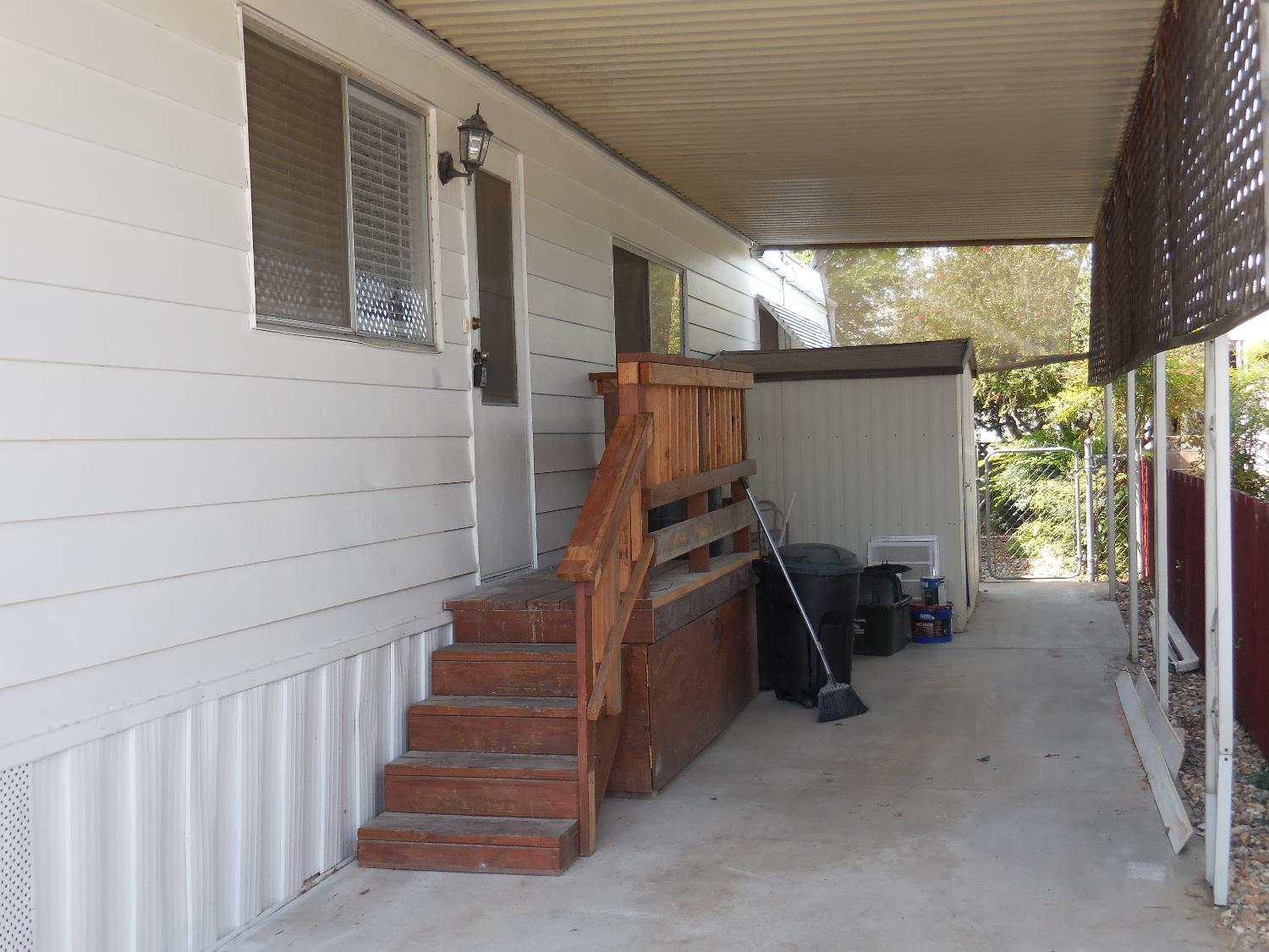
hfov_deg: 47.9
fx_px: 1430
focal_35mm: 39
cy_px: 476
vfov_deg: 36.8
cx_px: 634
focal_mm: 7
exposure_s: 1/100
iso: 125
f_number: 3.9
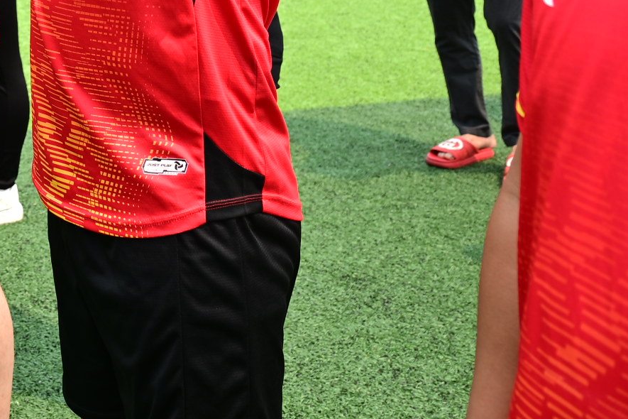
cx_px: -272
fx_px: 1430
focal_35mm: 82
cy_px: -184
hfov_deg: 21.4
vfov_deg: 15.5
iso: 50
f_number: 4.5
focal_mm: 24
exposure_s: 1/160
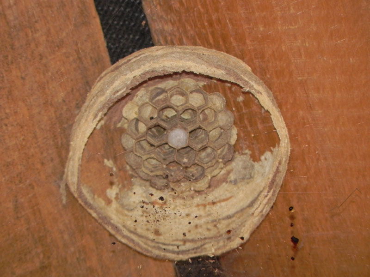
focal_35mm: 678
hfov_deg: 2.9
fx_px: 7247
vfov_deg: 2.2
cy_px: 138
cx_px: 185
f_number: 5
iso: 200
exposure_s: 1/60
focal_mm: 120
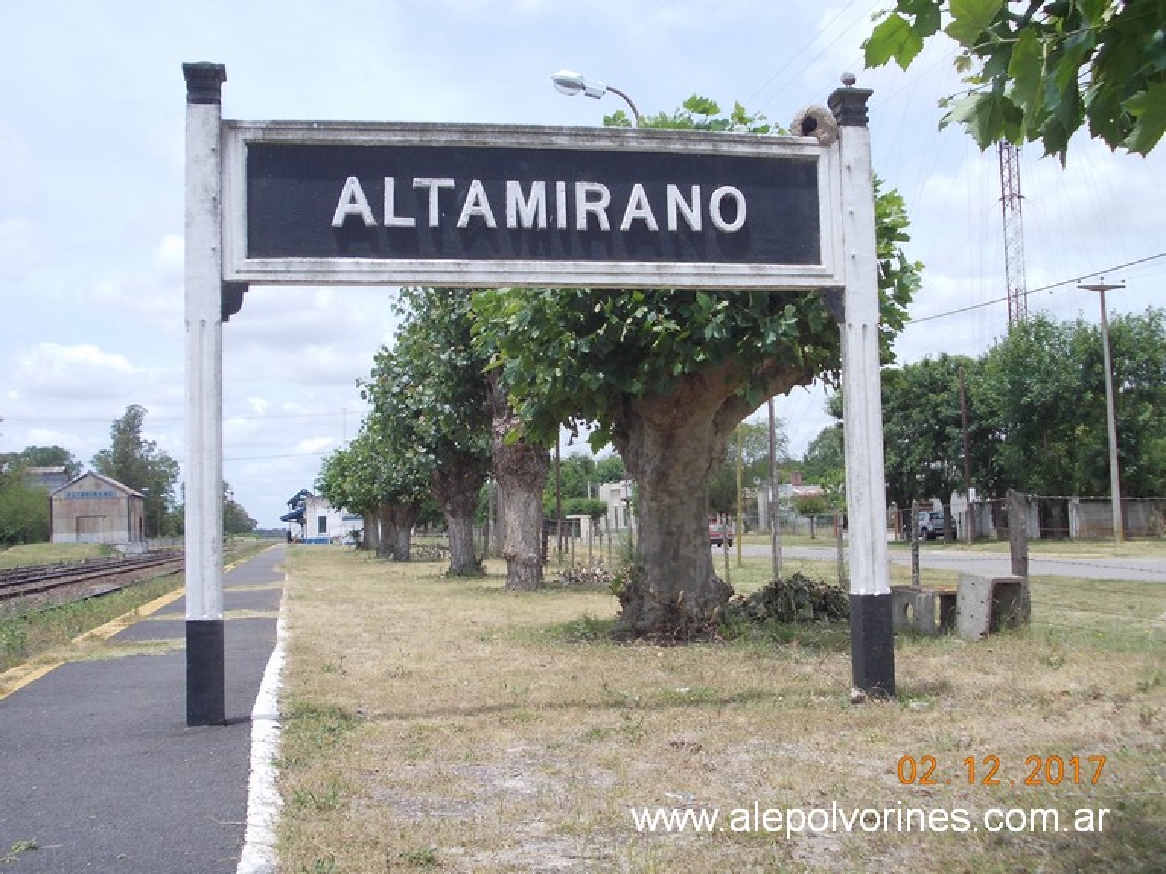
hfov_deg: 43.9
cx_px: 583
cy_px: 437
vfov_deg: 33.6
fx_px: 1448
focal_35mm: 43
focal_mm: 6.1
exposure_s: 1/200
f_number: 6.5
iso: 80
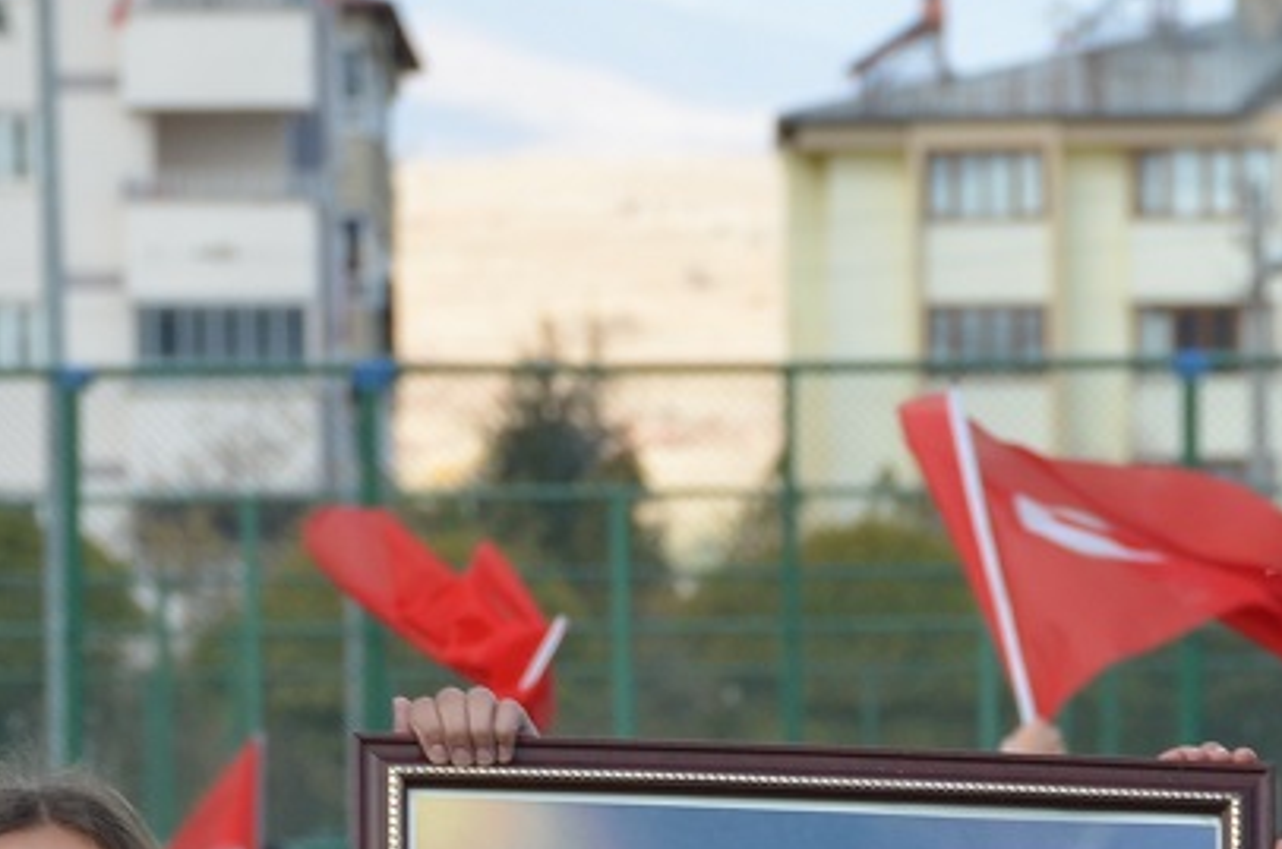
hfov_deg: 3.9
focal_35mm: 527
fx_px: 18725
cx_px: 783
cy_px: 1523
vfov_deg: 2.6
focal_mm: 95
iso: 200
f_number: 8
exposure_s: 1/250
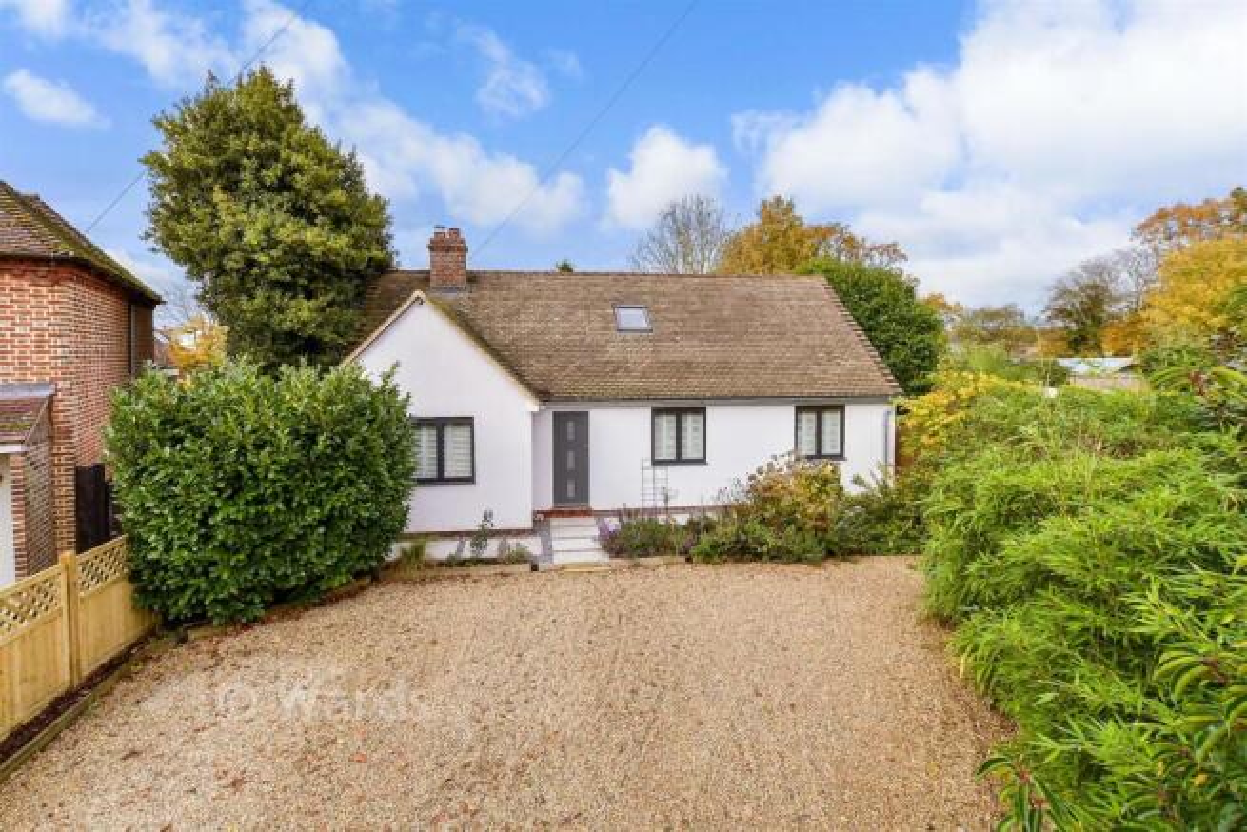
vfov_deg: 51.3
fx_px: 866
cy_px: 416
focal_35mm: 25
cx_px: 624
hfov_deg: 71.5
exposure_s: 1/250
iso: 200
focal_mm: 17
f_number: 8
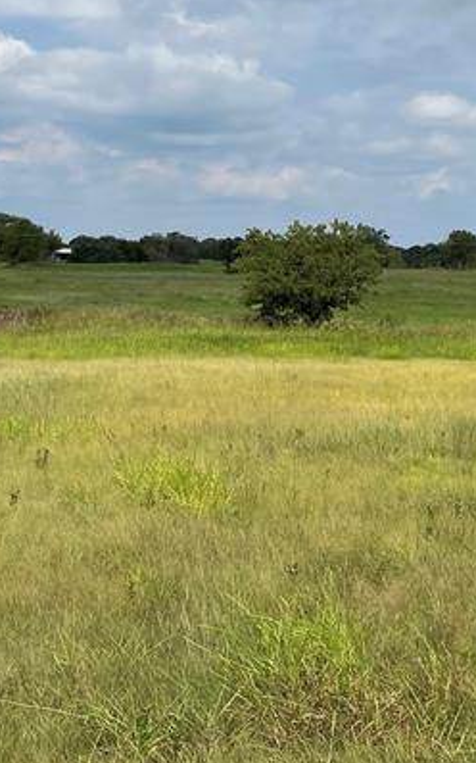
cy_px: 288
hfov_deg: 18.3
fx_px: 1474
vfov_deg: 28.9
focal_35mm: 71
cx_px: 267
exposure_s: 1/6897
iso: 32
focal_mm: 4.2
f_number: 1.6
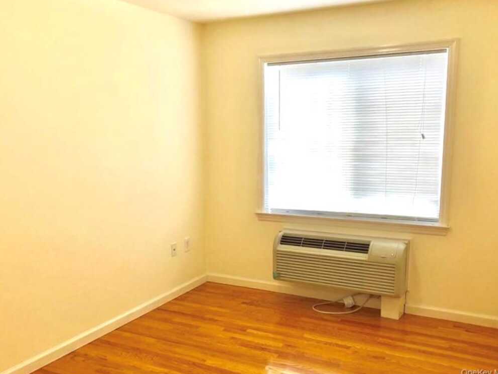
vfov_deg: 48.2
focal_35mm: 29
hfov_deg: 61.6
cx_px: 257
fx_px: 417
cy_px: 185
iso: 32
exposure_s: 1/30
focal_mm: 3.99
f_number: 1.8
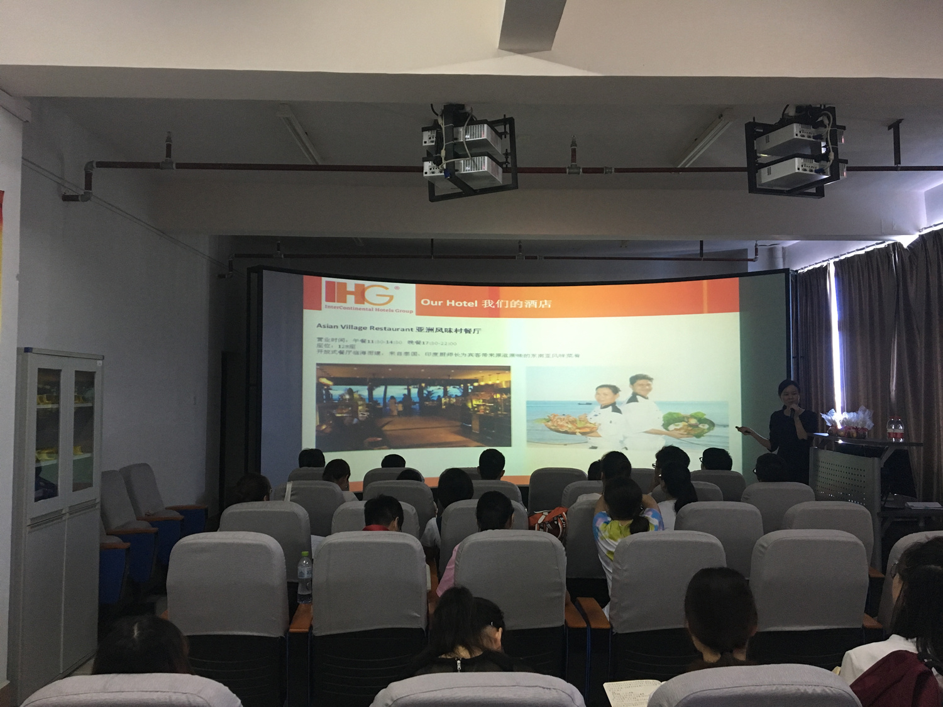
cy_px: 354
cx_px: 472
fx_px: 790
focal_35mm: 29
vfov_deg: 48.2
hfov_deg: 61.7
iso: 160
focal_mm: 4.15
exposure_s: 1/33
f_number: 2.2
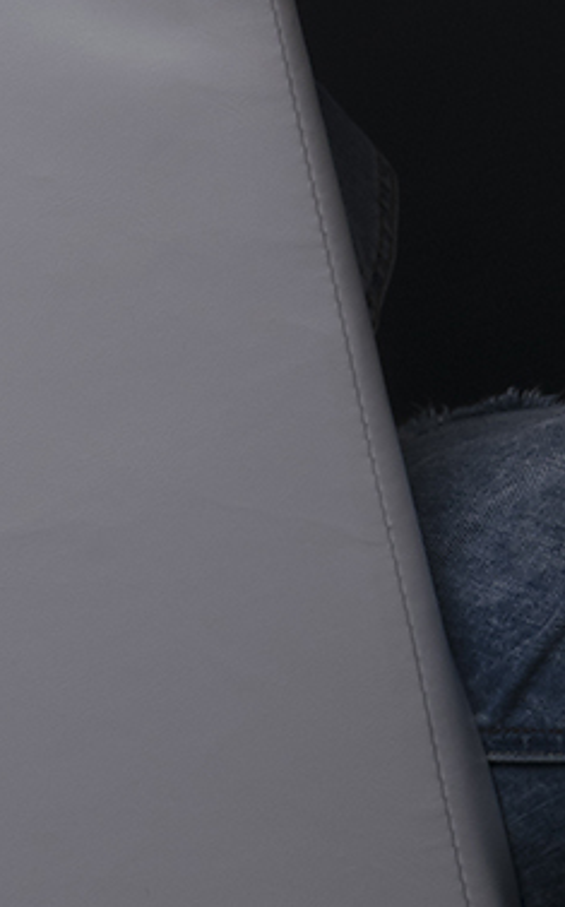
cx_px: -249
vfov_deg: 5.9
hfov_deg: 3.7
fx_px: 8816
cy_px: -183
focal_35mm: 357
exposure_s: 1/200
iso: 100
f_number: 16
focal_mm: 55
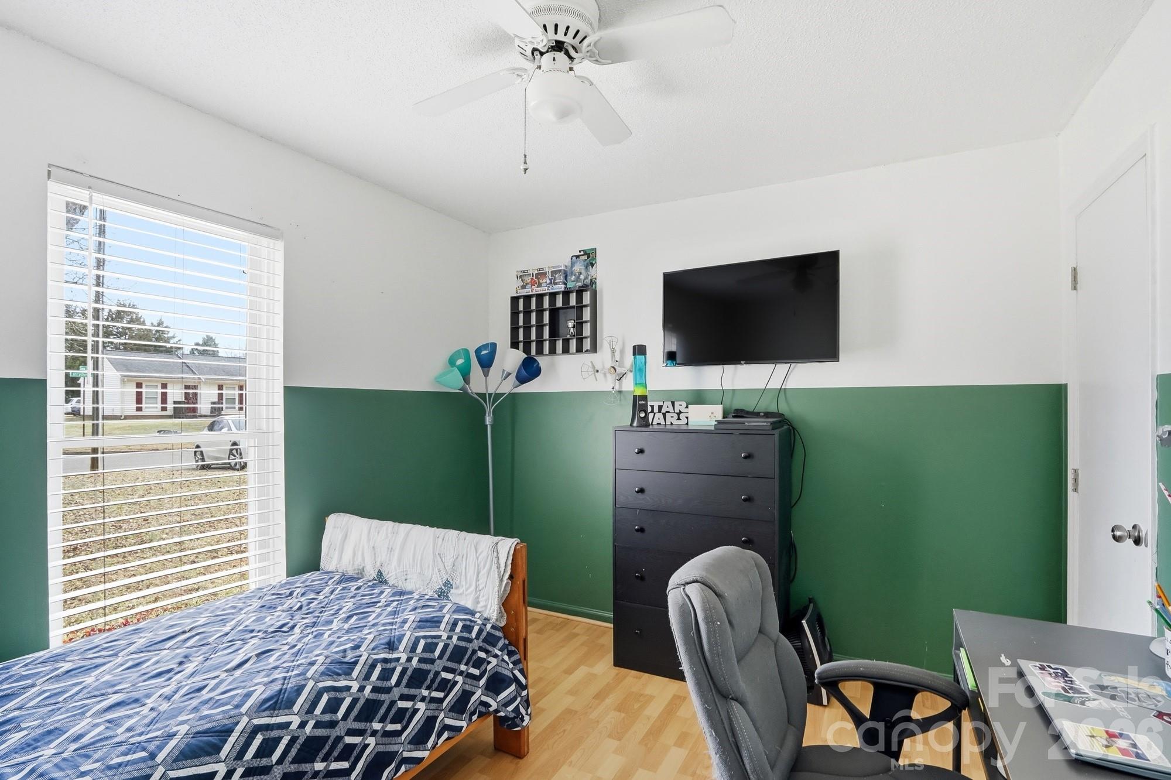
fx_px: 520
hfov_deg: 96.8
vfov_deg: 73.7
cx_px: 586
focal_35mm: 16
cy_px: 390
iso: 5000
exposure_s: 1/640
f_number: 10
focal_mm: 16
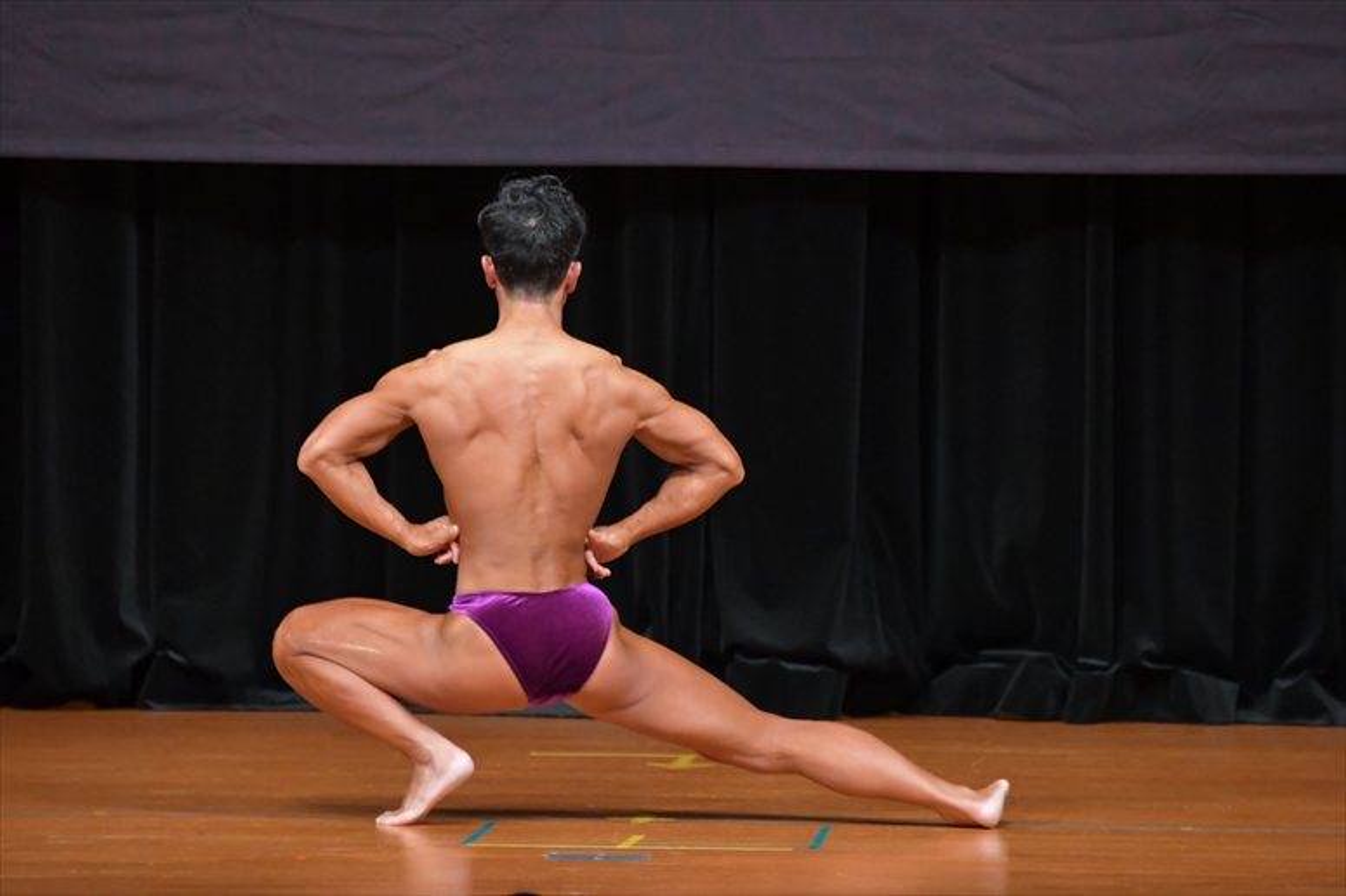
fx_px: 14014
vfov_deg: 3.7
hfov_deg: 5.5
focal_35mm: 375
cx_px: 673
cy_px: 448
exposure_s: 1/400
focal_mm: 250
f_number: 5.6
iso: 5000
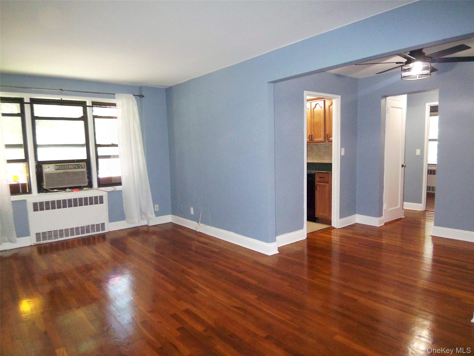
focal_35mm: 23
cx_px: 237
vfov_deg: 58.9
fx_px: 315
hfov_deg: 73.9
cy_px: 178
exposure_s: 1/30
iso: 200
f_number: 2.8
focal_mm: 3.8
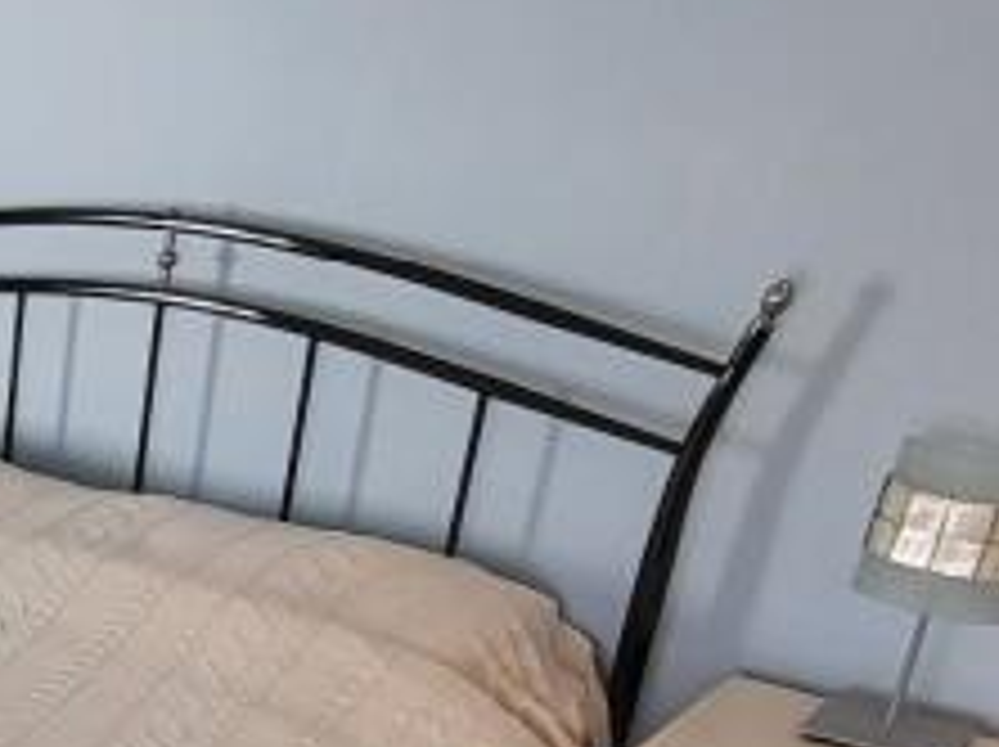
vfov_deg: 23.0
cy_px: 810
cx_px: -436
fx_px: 1730
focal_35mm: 60
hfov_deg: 25.5
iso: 160
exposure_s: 1/50
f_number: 2.2
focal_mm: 1.74
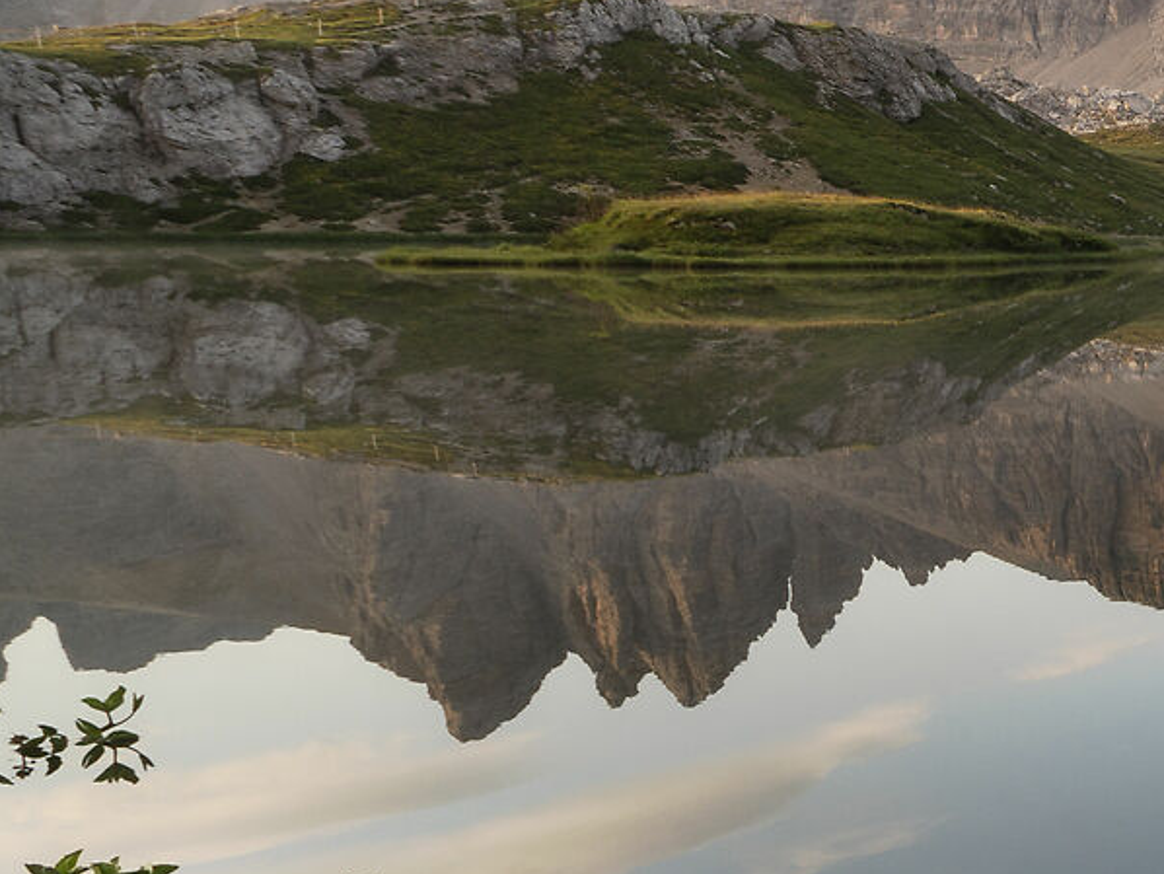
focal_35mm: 54
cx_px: 2332
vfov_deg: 27.0
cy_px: 510
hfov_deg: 19.3
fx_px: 1817
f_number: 11
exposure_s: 1/25
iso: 100
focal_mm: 14
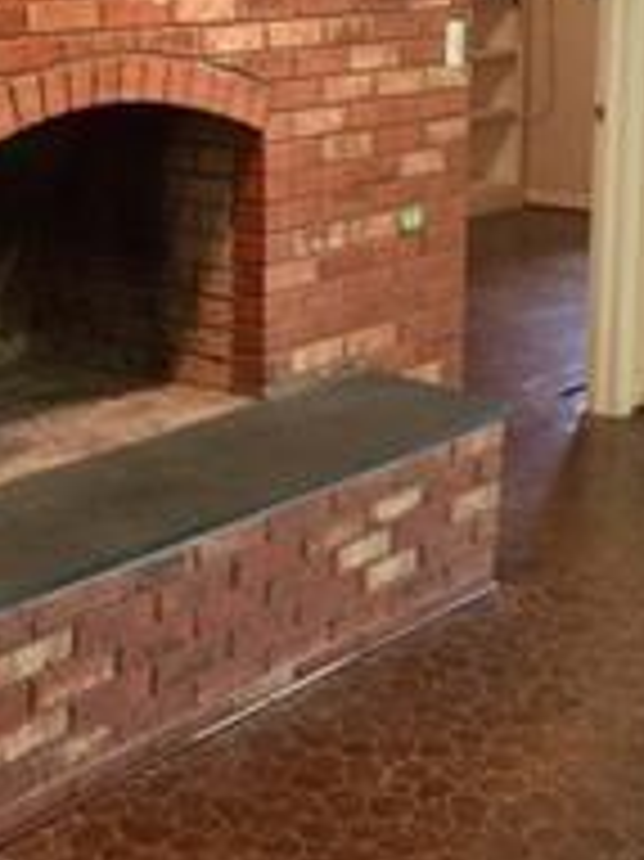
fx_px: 1813
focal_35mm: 73
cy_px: 185
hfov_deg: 20.1
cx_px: 288
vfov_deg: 26.3
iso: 160
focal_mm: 4.15
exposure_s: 1/15
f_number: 2.2
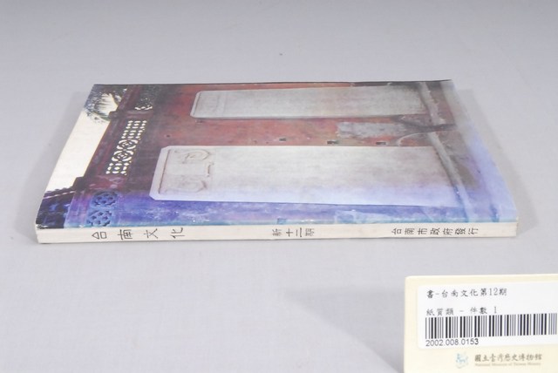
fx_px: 931
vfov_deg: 22.7
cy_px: 186
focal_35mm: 60
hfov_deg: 33.4
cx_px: 279
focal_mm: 40
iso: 1600
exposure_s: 1/200
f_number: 29
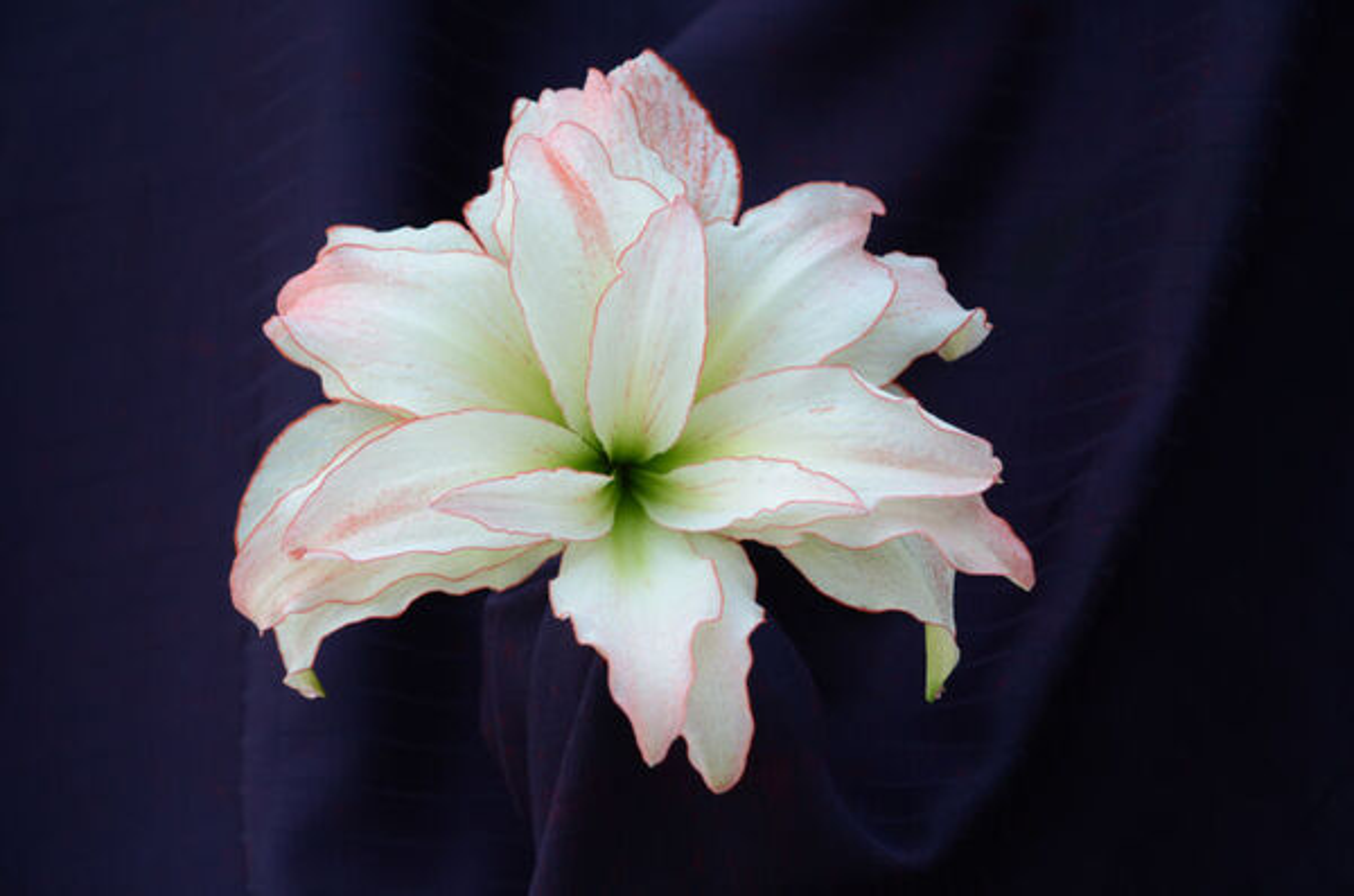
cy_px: 448
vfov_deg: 15.6
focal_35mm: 87
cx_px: 677
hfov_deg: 23.4
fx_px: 3264
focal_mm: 58
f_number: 6.3
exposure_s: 1/80
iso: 100
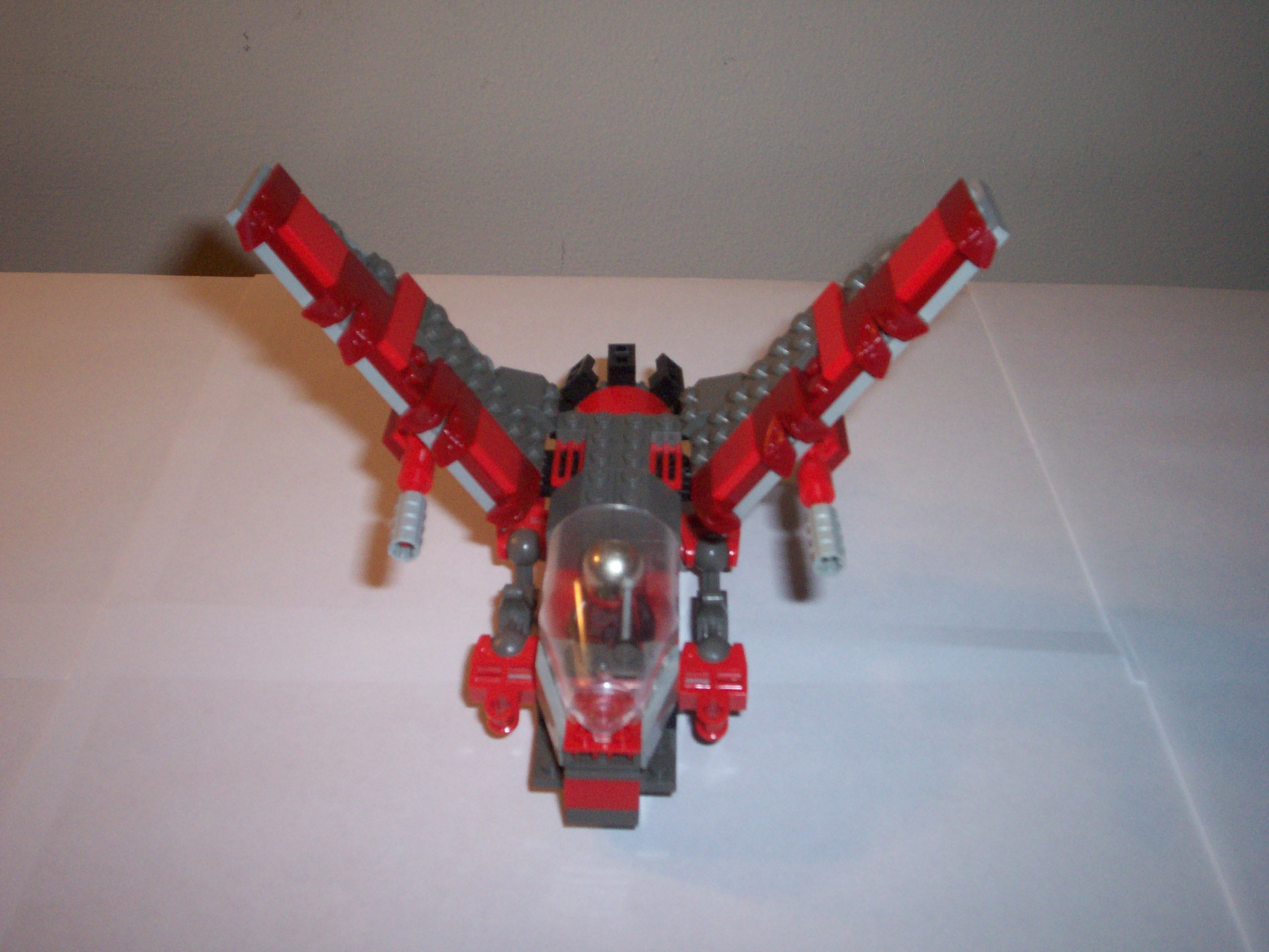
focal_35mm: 36
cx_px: 634
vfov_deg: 39.7
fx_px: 1320
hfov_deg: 51.4
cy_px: 476
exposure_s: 1/64
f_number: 4.5
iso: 140
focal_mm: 5.9
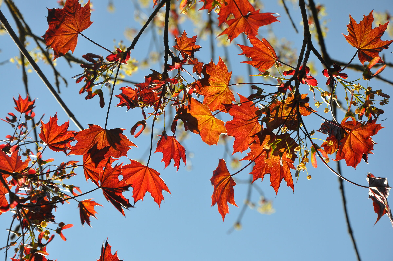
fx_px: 1227
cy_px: 130
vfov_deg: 12.1
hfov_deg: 18.2
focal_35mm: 112
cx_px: 196
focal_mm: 75
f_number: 9
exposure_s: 1/320
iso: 200
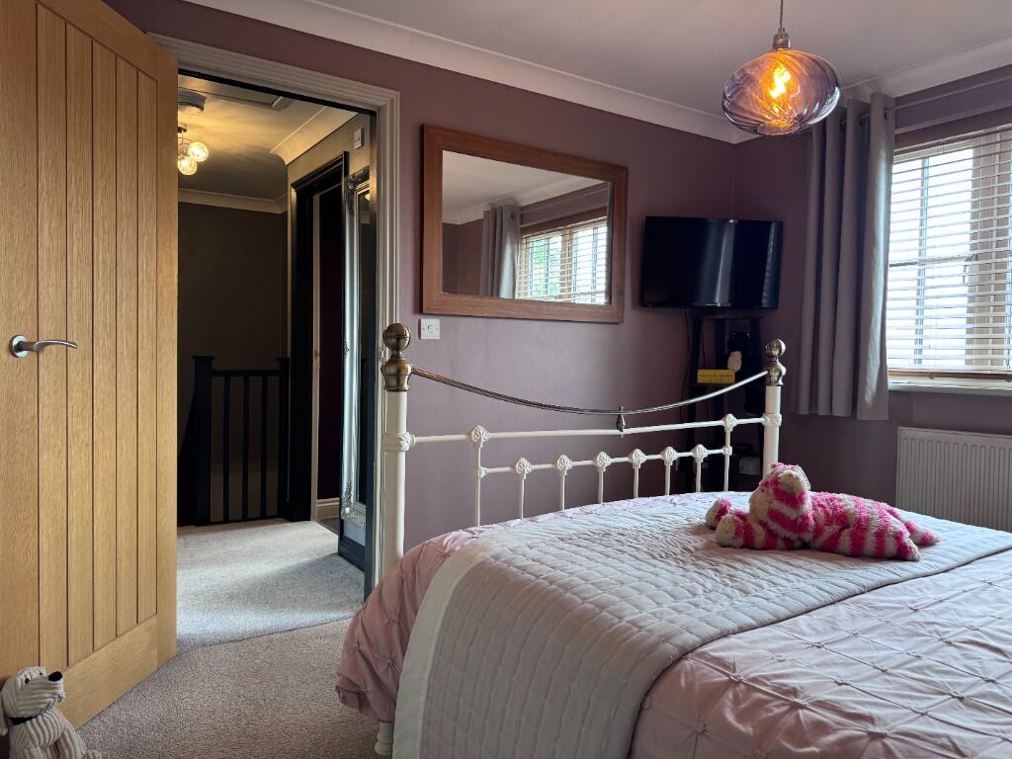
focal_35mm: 24
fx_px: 702
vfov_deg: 56.8
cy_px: 380
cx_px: 506
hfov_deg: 71.6
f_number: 1.78
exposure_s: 1/50
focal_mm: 6.76
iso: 125
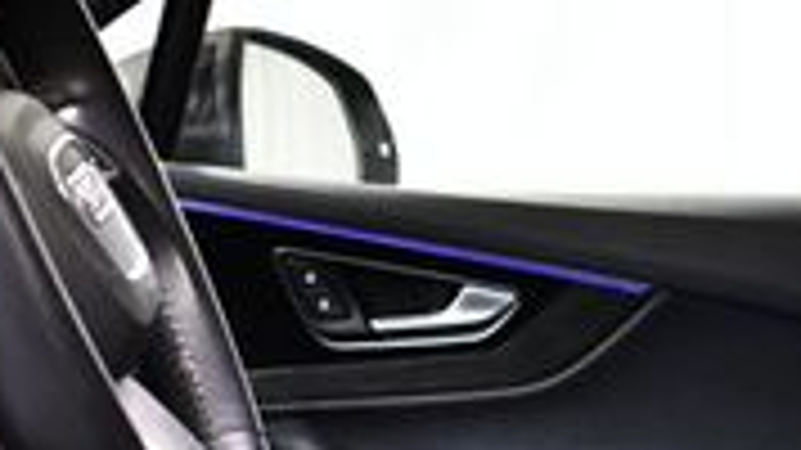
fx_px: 2888
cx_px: 652
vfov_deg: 8.7
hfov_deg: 15.7
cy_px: 670
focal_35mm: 136
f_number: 3.5
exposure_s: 1/125
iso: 2800
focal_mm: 18
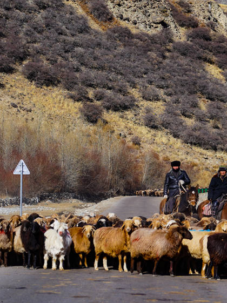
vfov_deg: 12.9
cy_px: 152
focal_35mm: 153
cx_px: 178
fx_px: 1339
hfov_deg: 9.7
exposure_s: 1/640
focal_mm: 105
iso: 100
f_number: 6.3
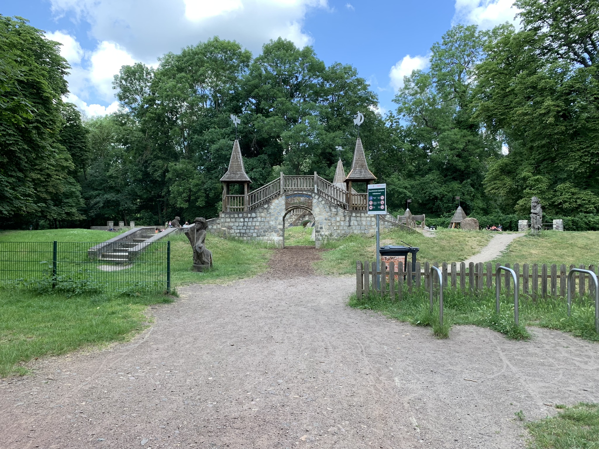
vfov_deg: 53.1
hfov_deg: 67.3
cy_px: 224
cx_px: 300
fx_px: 450
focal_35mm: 26
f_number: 1.8
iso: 25
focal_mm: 4.25
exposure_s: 1/259
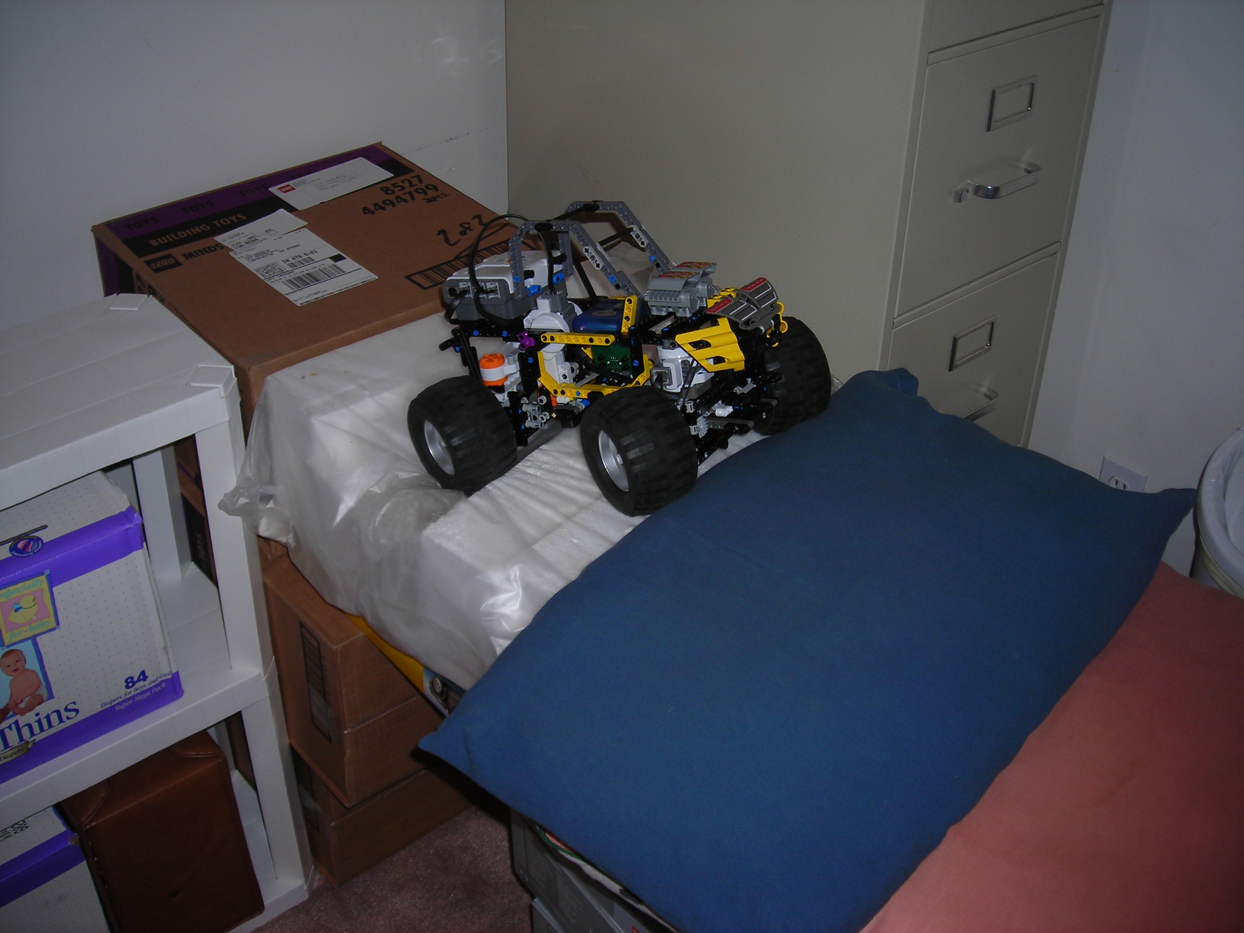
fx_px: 1366
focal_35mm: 38
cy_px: 466
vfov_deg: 37.7
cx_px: 622
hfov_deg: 49.0
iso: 50
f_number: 3.2
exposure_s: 1/60.1
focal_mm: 6.3
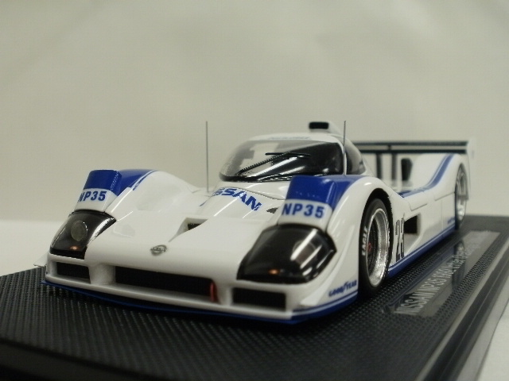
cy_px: 190
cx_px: 254
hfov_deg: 42.9
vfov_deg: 32.9
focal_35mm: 44
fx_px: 647
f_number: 4
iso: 125
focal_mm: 7.7
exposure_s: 1/30
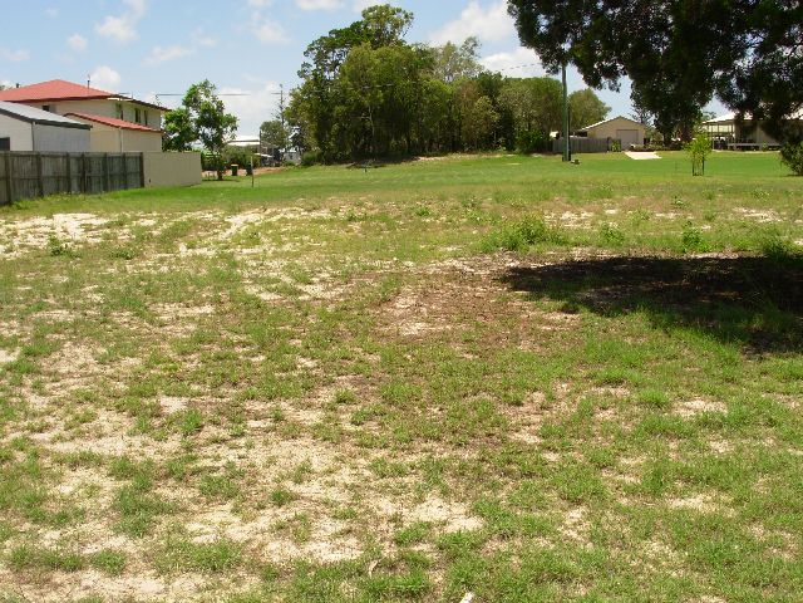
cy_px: 302
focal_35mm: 38
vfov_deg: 37.7
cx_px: 402
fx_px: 881
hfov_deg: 49.0
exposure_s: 1/443
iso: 50
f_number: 4.9
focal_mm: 6.3
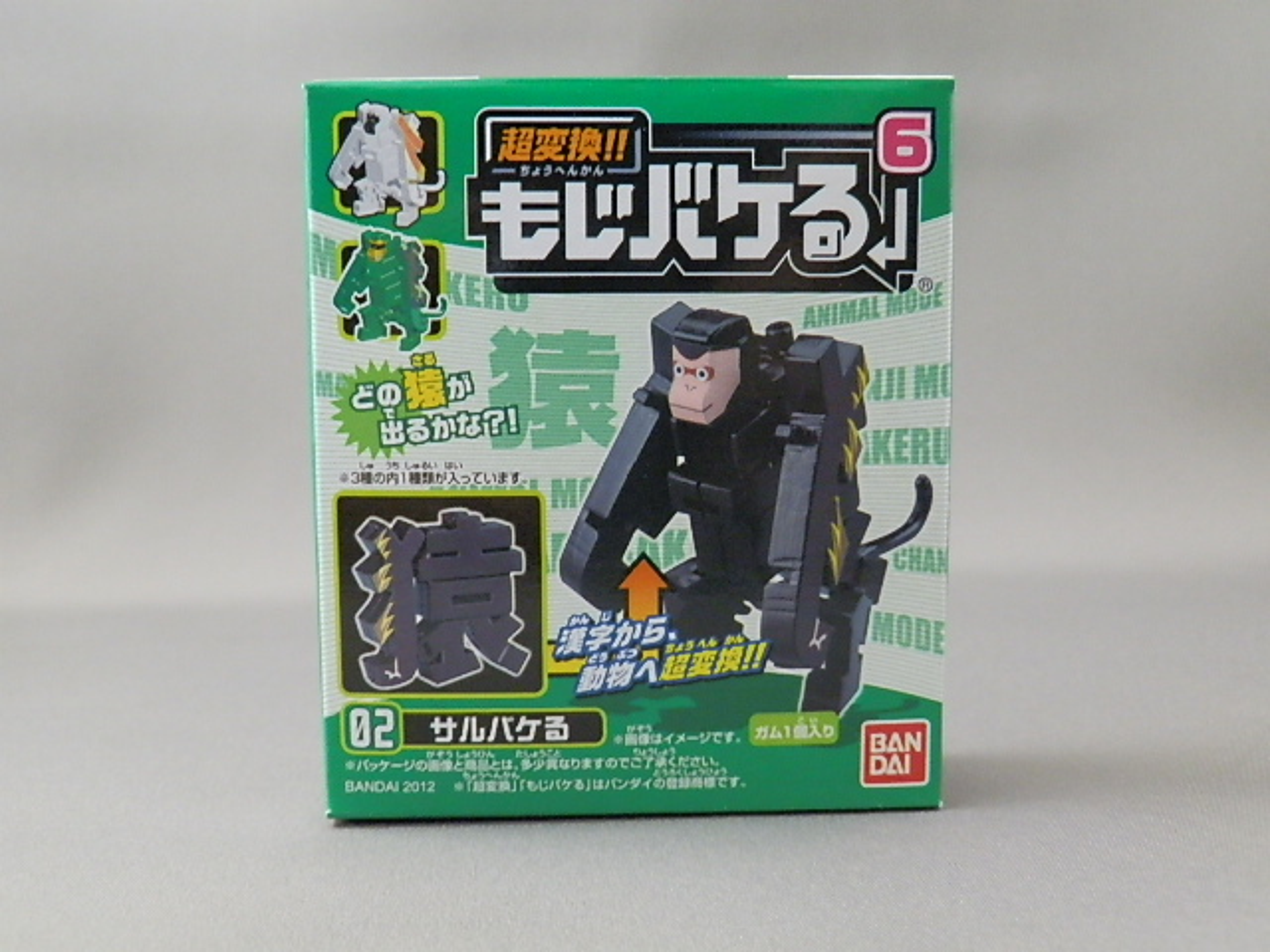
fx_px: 1247
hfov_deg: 54.0
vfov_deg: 41.8
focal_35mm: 34
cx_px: 635
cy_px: 476
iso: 320
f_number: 3.5
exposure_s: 1/8
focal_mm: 6.17
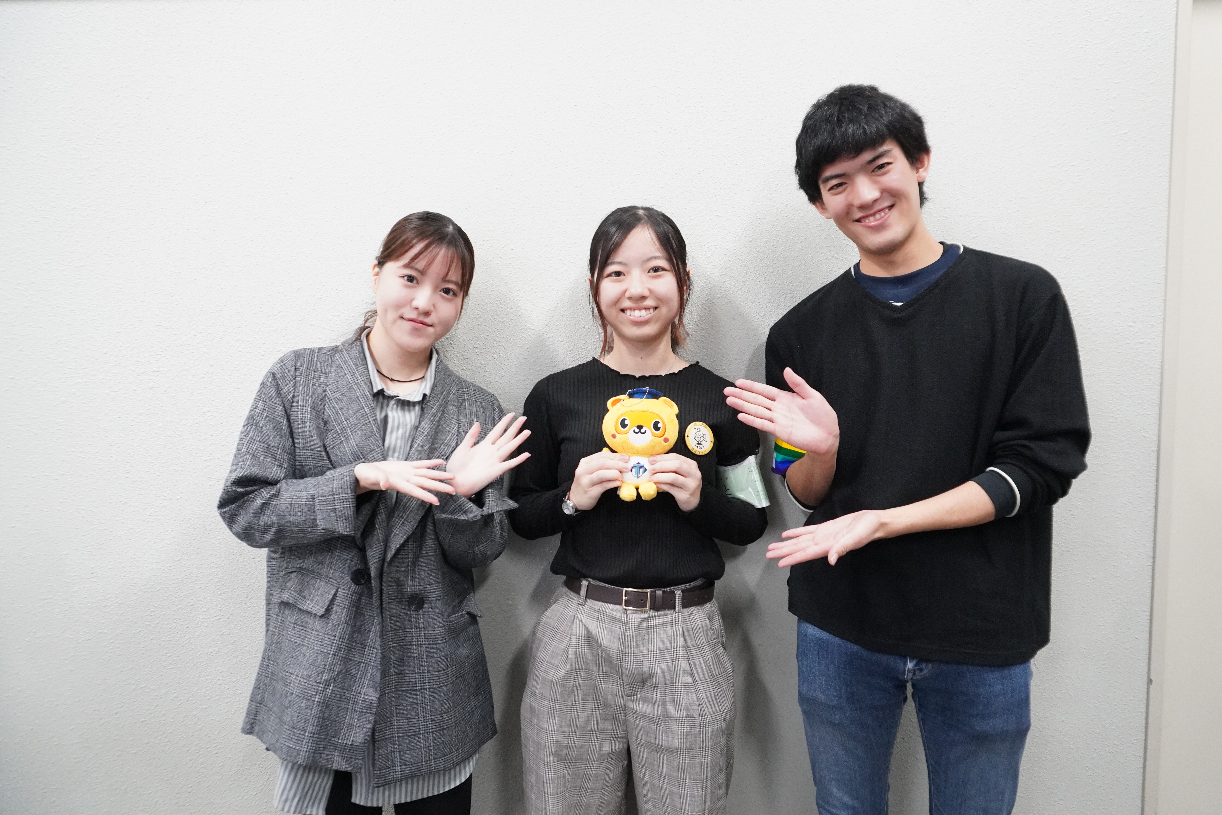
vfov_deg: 53.1
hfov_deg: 73.7
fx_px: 815
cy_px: 408
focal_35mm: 24
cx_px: 611
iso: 3200
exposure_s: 1/125
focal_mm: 16
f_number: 5
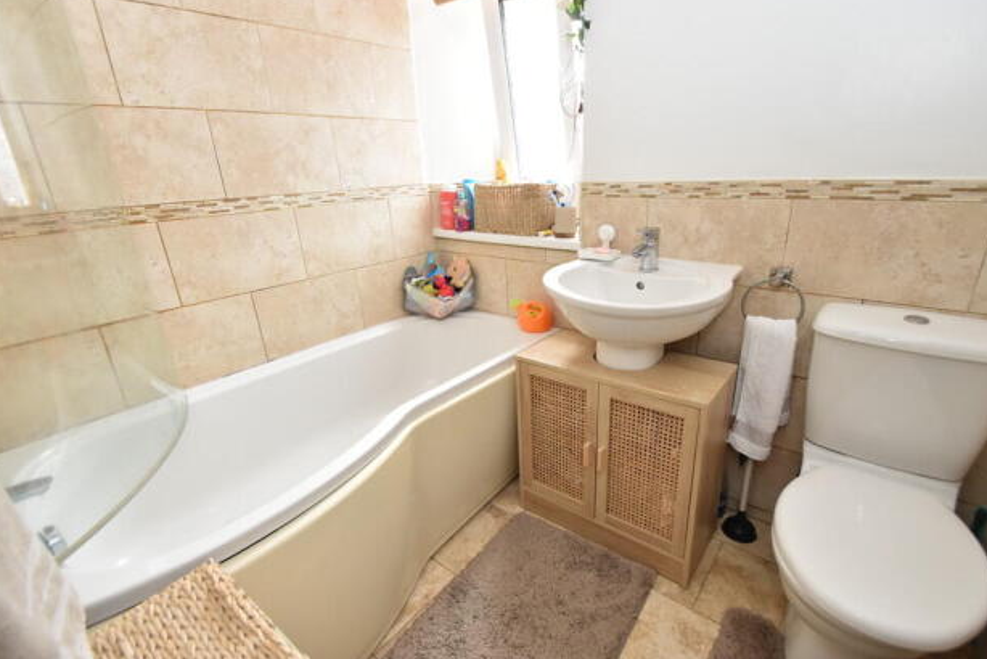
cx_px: 517
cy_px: 329
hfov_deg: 96.6
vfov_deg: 73.8
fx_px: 439
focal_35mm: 16
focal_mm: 10
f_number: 5
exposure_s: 1/100
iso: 800
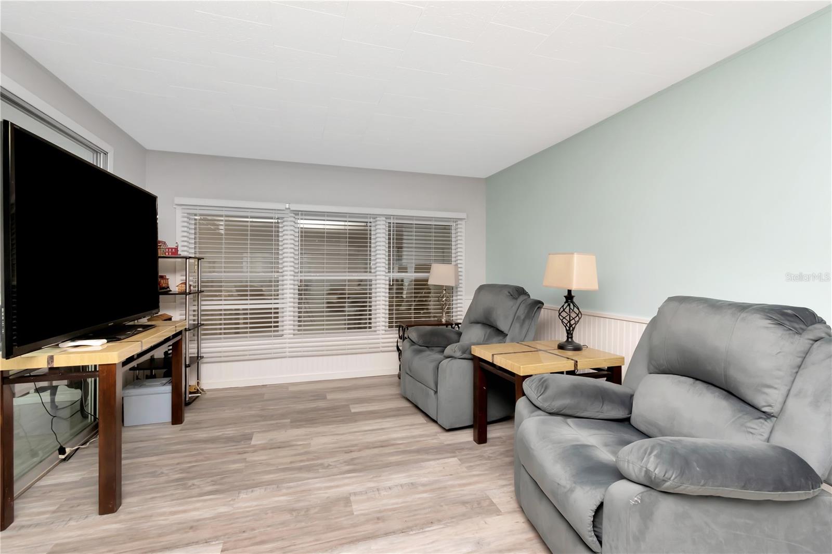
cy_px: 277
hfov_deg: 100.4
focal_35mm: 15
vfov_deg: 77.3
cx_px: 416
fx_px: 347
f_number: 9
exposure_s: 1/200
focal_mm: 10
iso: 500
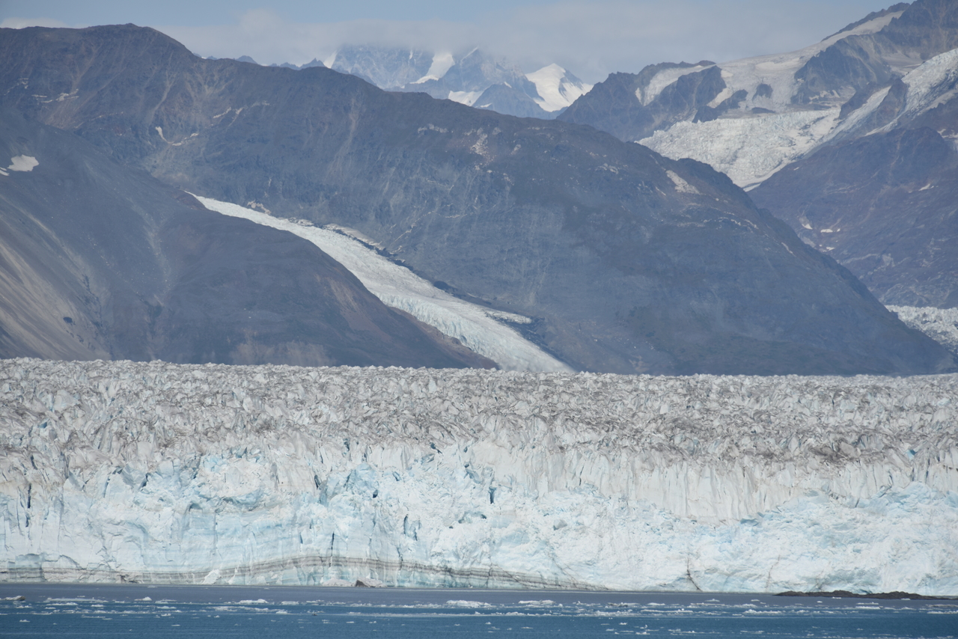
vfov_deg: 4.6
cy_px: 320
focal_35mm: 300
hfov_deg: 6.9
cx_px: 479
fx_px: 7985
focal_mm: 300
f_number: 10
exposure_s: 1/640
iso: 100
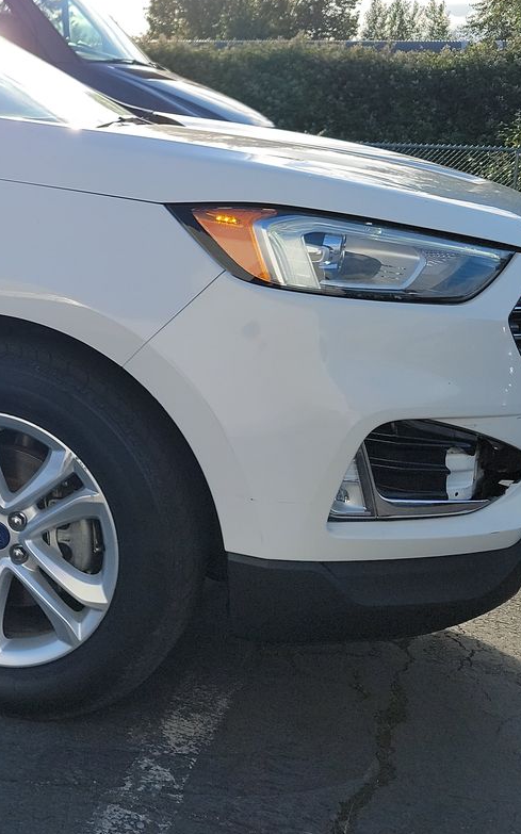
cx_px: -148
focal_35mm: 52
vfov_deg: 38.2
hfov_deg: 22.4
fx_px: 1182
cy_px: 249
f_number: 1.8
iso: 50
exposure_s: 1/641
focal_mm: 6.7
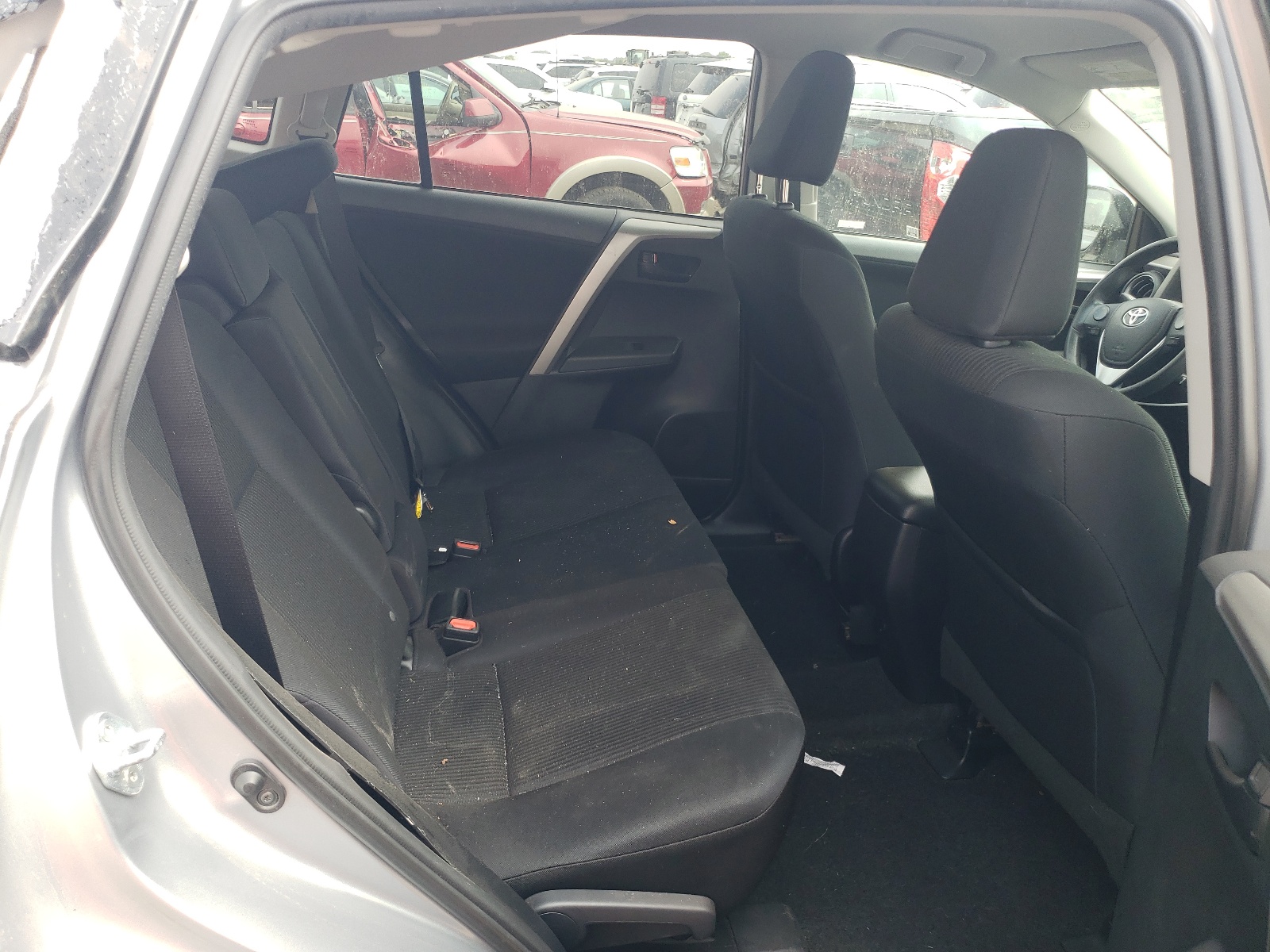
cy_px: 476
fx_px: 954
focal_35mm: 26
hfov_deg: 67.3
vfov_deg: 53.1
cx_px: 635
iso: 50
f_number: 1.5
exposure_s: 1/238
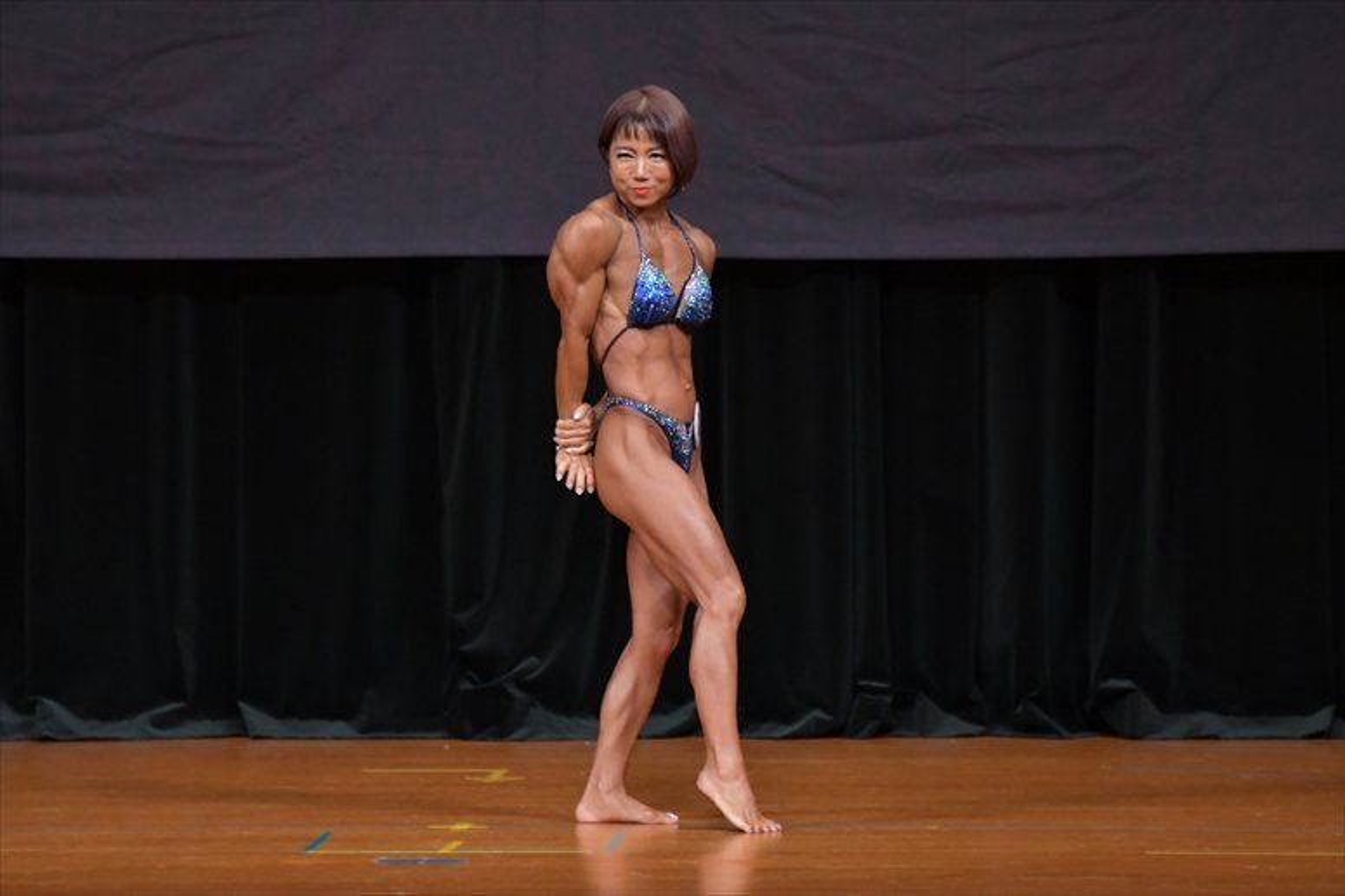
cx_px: 672
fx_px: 11203
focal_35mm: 300
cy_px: 448
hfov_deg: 6.9
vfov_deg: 4.6
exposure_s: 1/400
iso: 4000
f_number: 5.6
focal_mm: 200
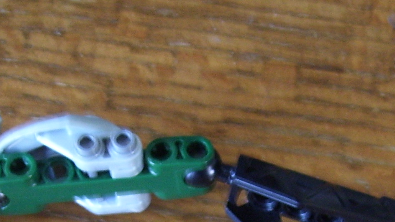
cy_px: 334
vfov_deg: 10.6
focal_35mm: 110
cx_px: 163
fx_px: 1152
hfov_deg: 19.4
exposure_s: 1/8
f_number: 2.7
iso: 160
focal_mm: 6
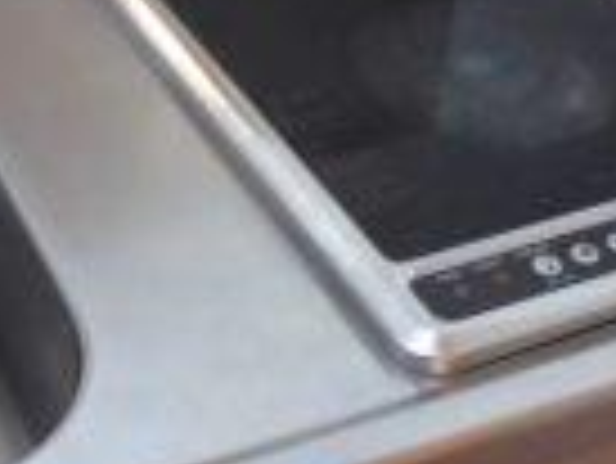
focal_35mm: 85
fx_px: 1514
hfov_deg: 22.7
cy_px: 189
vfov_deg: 17.4
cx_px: 130
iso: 400
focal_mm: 4.6
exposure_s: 1/15
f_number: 3.5
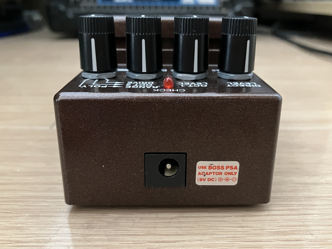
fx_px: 269
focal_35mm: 28
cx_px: 166
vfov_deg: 49.7
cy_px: 124
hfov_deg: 63.4
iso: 640
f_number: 1.8
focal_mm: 3.99
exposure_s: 1/25
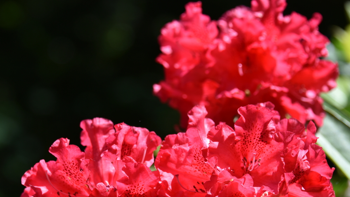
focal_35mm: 223
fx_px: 2069
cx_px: 161
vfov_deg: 5.4
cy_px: 157
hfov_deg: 9.7
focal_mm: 150
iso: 100
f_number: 7.1
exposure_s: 1/320
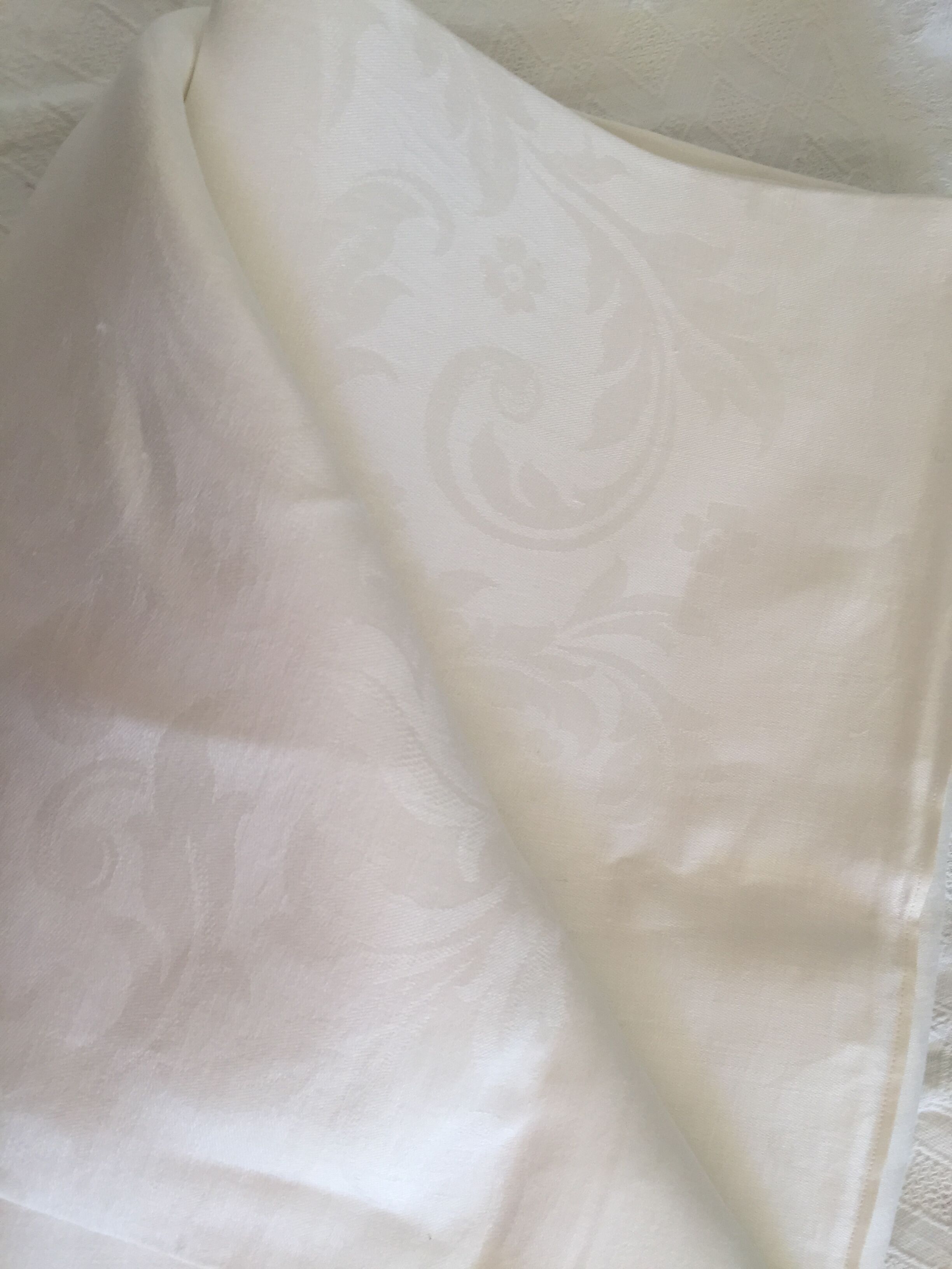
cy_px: 634
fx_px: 1063
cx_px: 476
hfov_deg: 48.2
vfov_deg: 61.7
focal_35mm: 29
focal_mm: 4.15
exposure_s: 1/50
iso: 32
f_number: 2.2
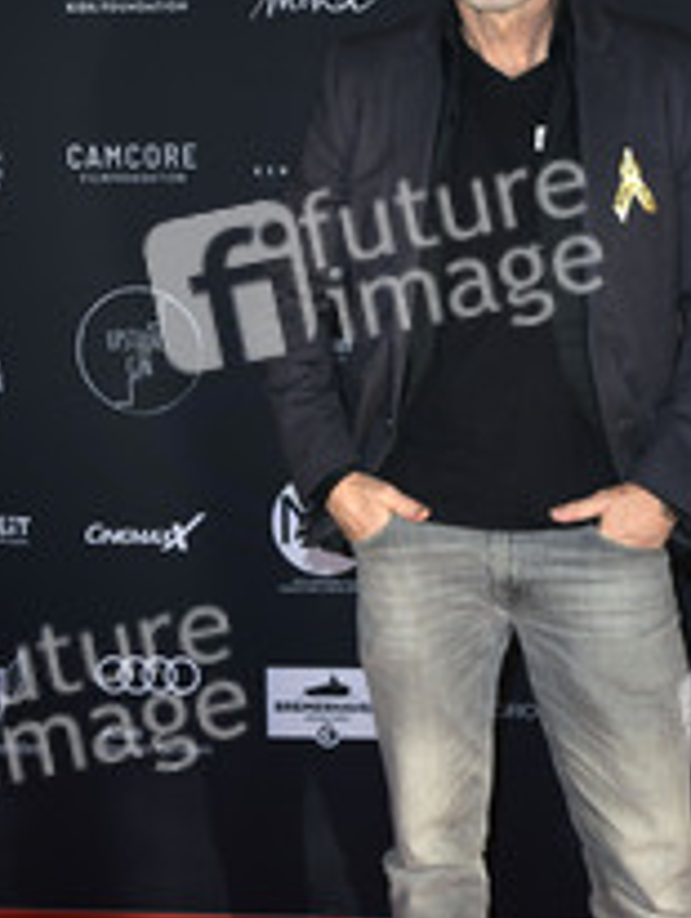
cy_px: 490
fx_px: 1434
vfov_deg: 35.5
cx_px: 504
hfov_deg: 26.8
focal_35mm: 54
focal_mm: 29
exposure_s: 1/200
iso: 250
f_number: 5.6
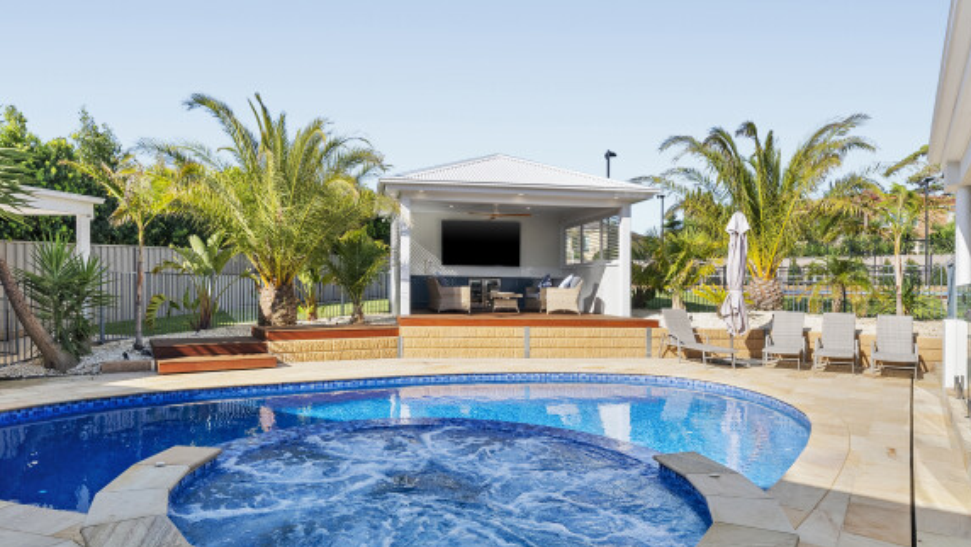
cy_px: 290
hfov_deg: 80.9
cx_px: 435
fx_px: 567
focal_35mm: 22
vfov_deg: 51.5
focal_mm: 15
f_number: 7.1
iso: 400
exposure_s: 1/640
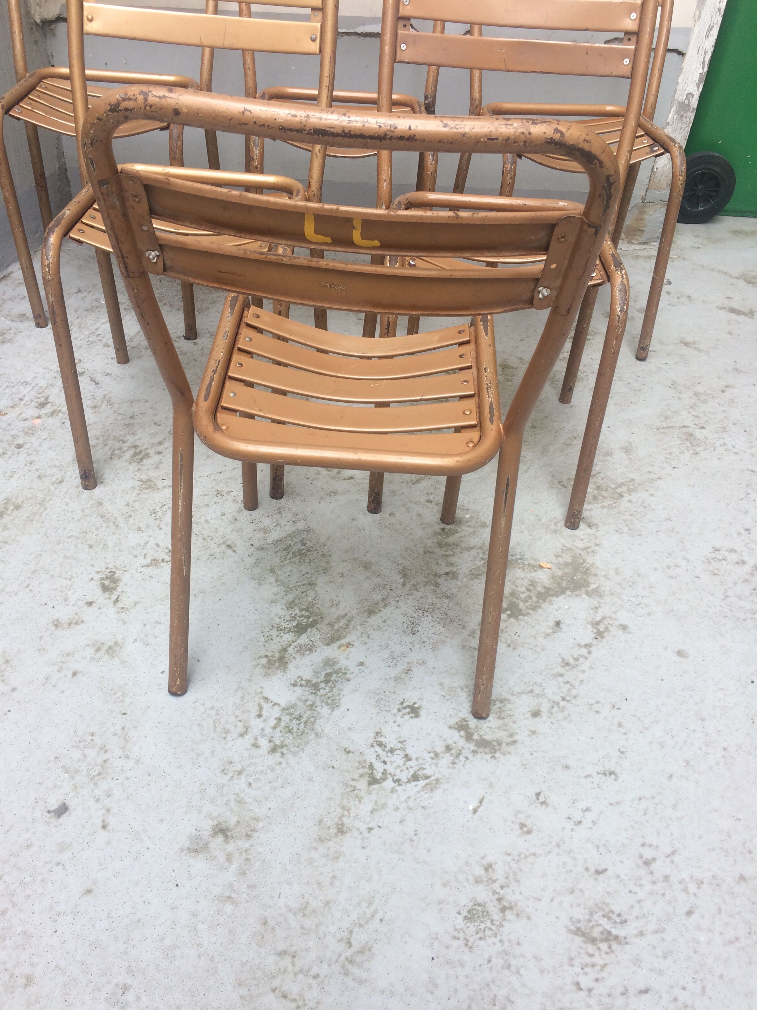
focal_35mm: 29
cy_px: 505
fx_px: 846
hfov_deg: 48.2
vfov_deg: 61.7
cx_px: 378
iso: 32
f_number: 2.2
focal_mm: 4.15
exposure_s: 1/119
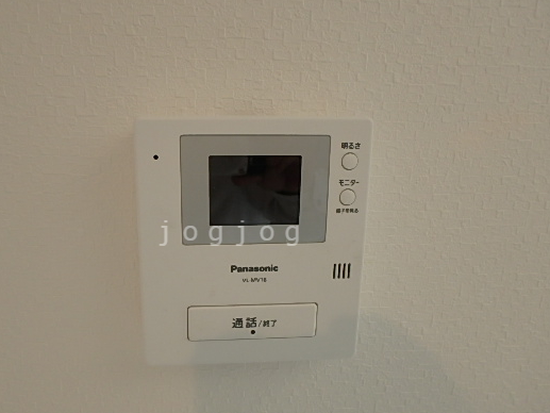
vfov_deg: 52.9
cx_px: 232
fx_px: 413
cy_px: 233
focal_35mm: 26
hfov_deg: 66.9
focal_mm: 3.7
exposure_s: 1/60
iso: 200
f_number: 3.5
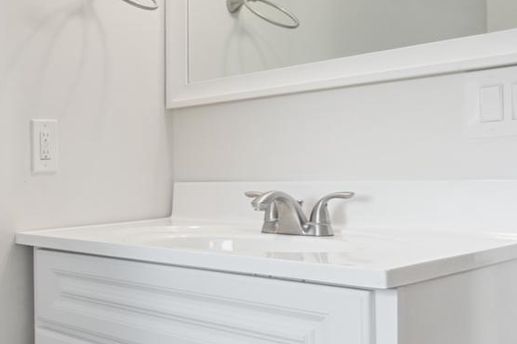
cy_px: 162
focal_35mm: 44
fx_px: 631
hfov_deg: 35.6
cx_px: -94
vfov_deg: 30.5
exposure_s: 1/2.5
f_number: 5.6
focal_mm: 8
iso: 320
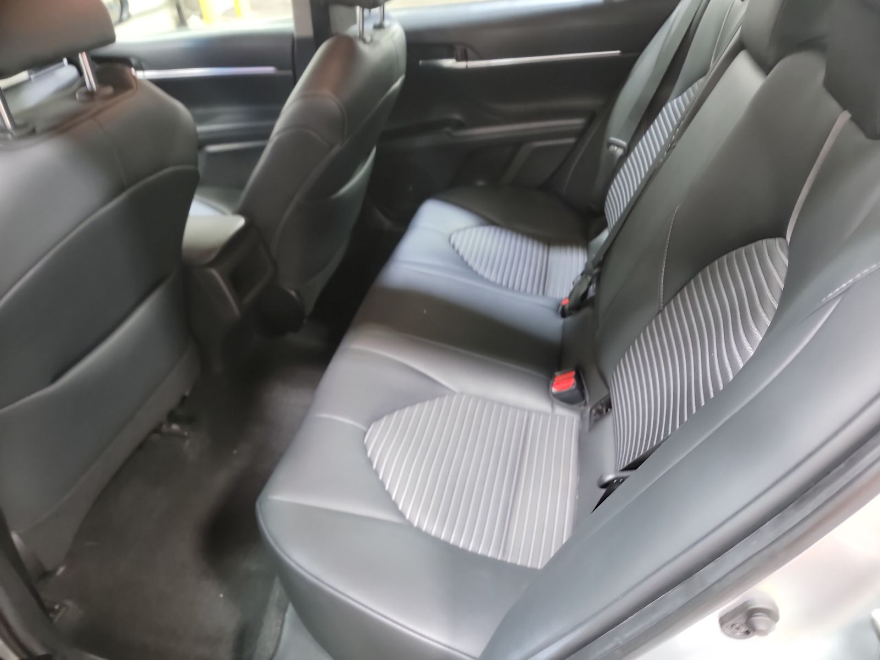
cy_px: 330
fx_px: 610
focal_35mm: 24
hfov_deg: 71.6
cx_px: 440
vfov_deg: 56.8
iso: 825
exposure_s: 1/17
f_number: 1.8
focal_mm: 6.7
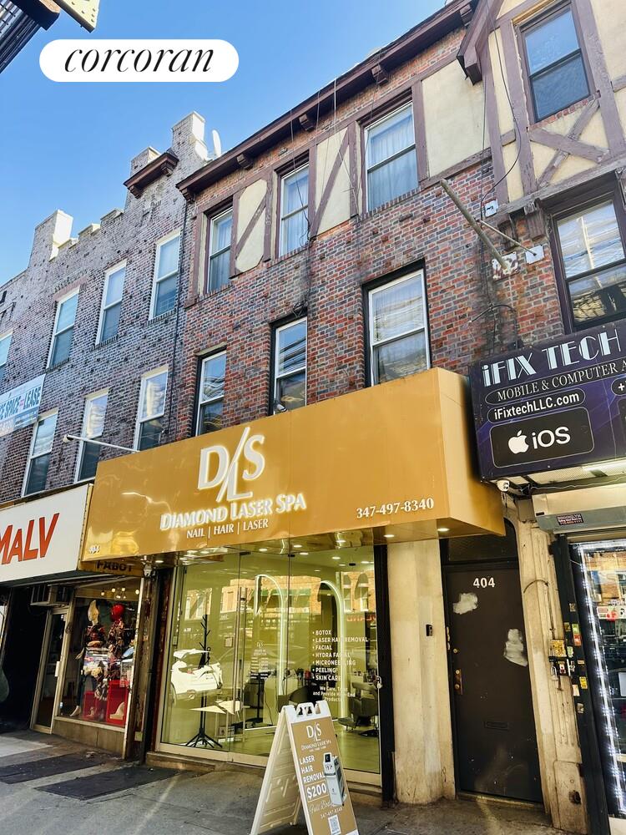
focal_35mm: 24
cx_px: 313
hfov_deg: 56.8
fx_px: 579
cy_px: 418
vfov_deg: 71.6
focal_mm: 6.86
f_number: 1.78
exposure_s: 1/393
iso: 80
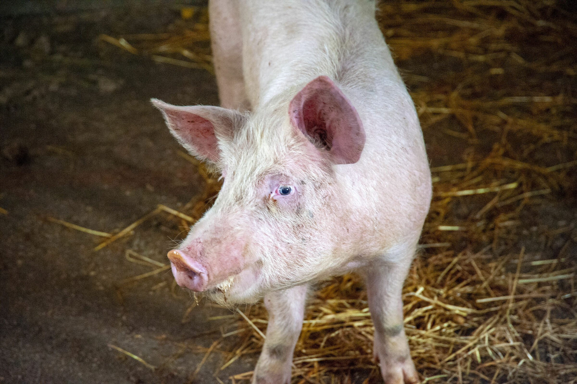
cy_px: 192
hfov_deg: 17.1
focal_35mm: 120
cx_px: 288
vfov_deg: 11.4
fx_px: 1922
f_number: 5.6
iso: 4500
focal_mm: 120
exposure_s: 1/30
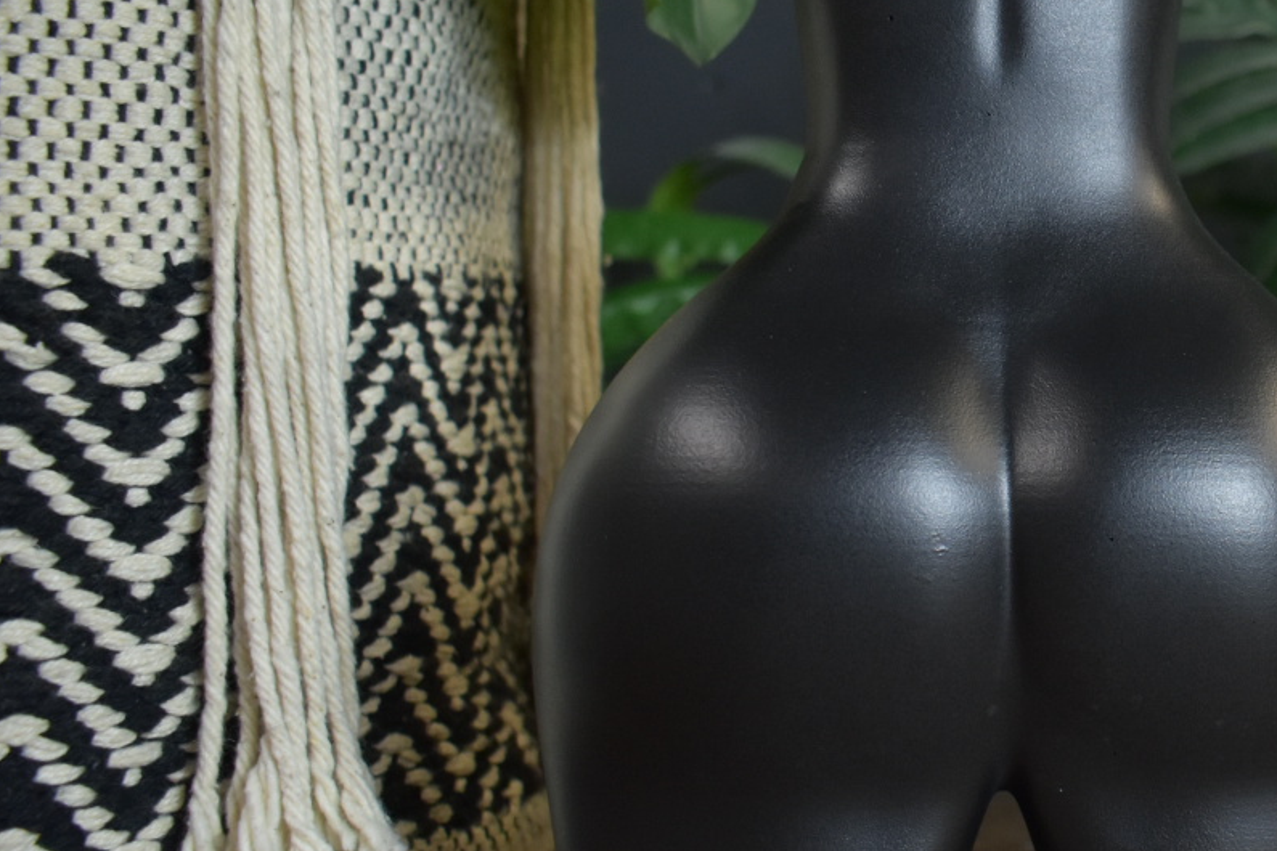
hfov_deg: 33.1
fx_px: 1951
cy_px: 424
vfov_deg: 24.6
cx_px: 1291
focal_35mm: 55
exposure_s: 1/125
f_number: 3.5
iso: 1000
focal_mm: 18
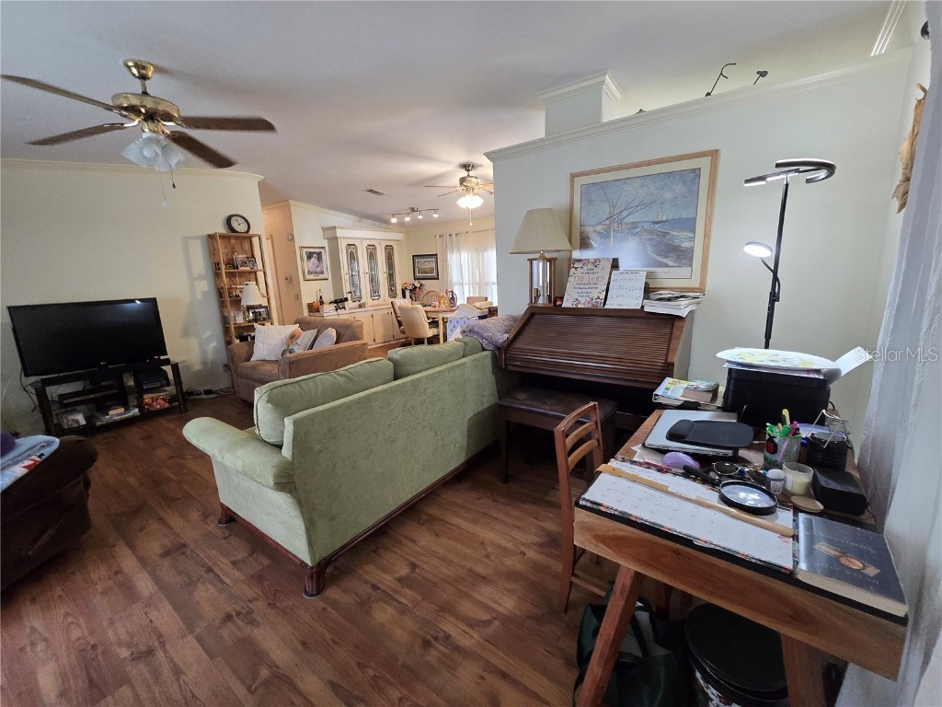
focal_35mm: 13
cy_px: 354
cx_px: 471
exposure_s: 1/60
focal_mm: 2.2
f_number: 2.2
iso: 400
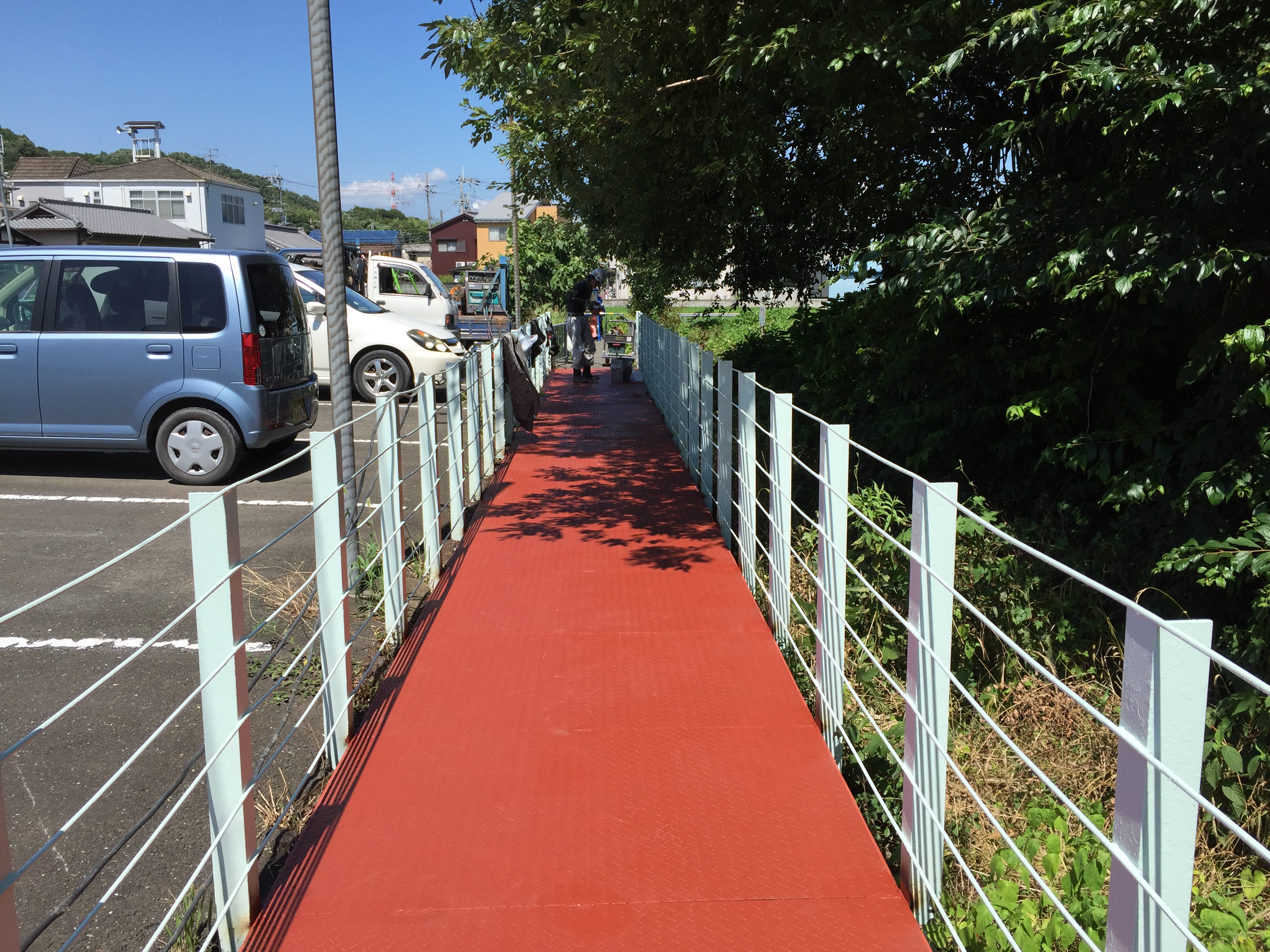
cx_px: 635
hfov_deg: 61.7
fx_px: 1064
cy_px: 476
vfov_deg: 48.2
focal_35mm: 29
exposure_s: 1/2326
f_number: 2.2
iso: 32
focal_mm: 4.15
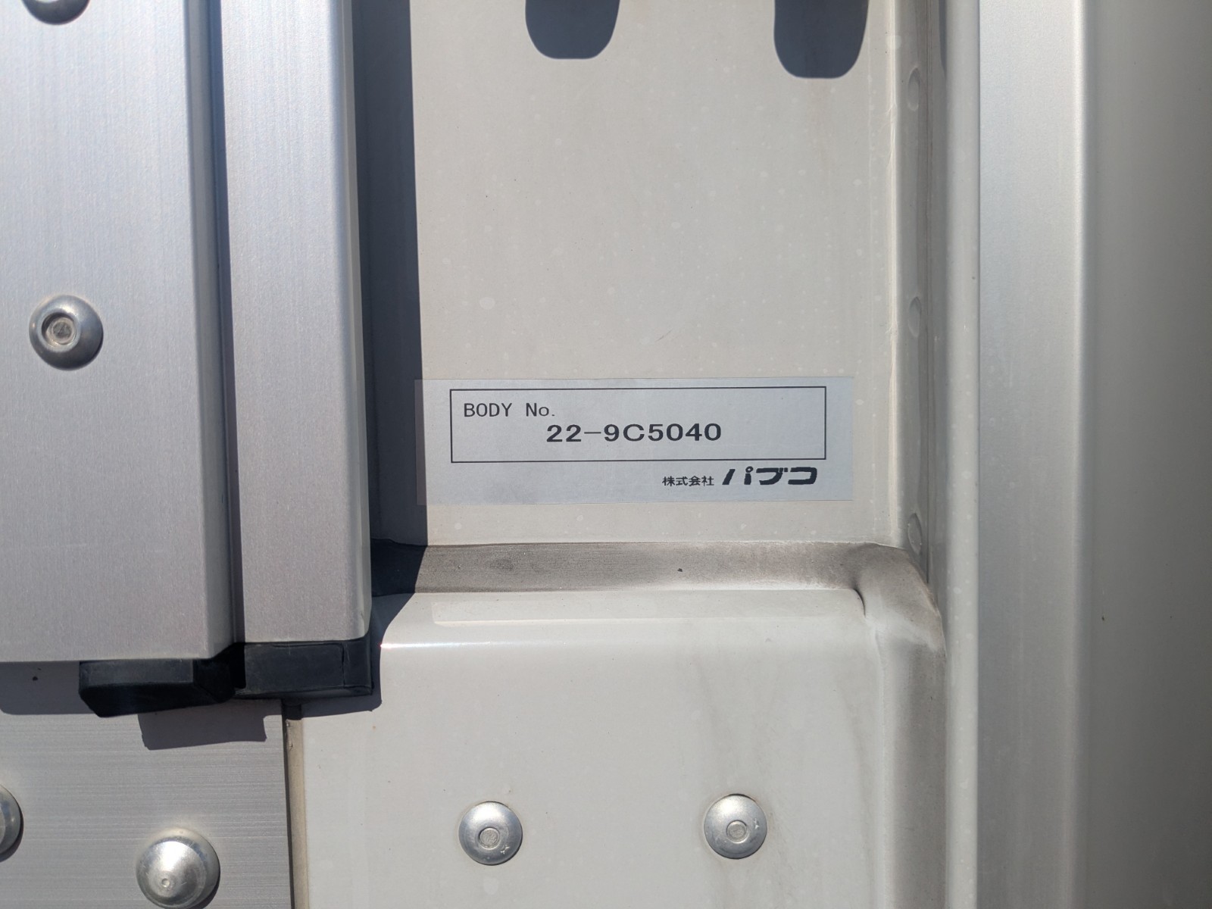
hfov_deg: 65.3
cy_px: 454
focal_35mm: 27
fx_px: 945
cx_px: 606
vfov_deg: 51.4
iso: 54
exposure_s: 1/7812
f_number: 1.73
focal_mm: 4.38
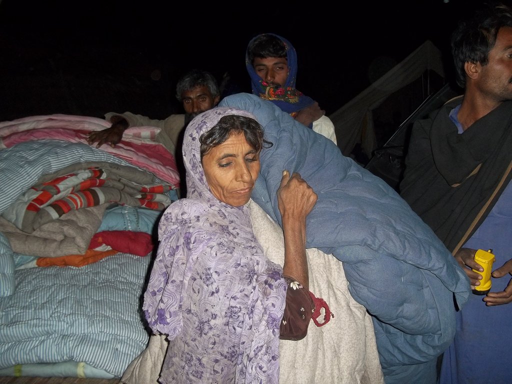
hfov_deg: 51.4
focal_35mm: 36
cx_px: 256
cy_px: 192
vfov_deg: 39.7
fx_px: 532
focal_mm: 6.5
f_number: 3.1
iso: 160
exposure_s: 1/30
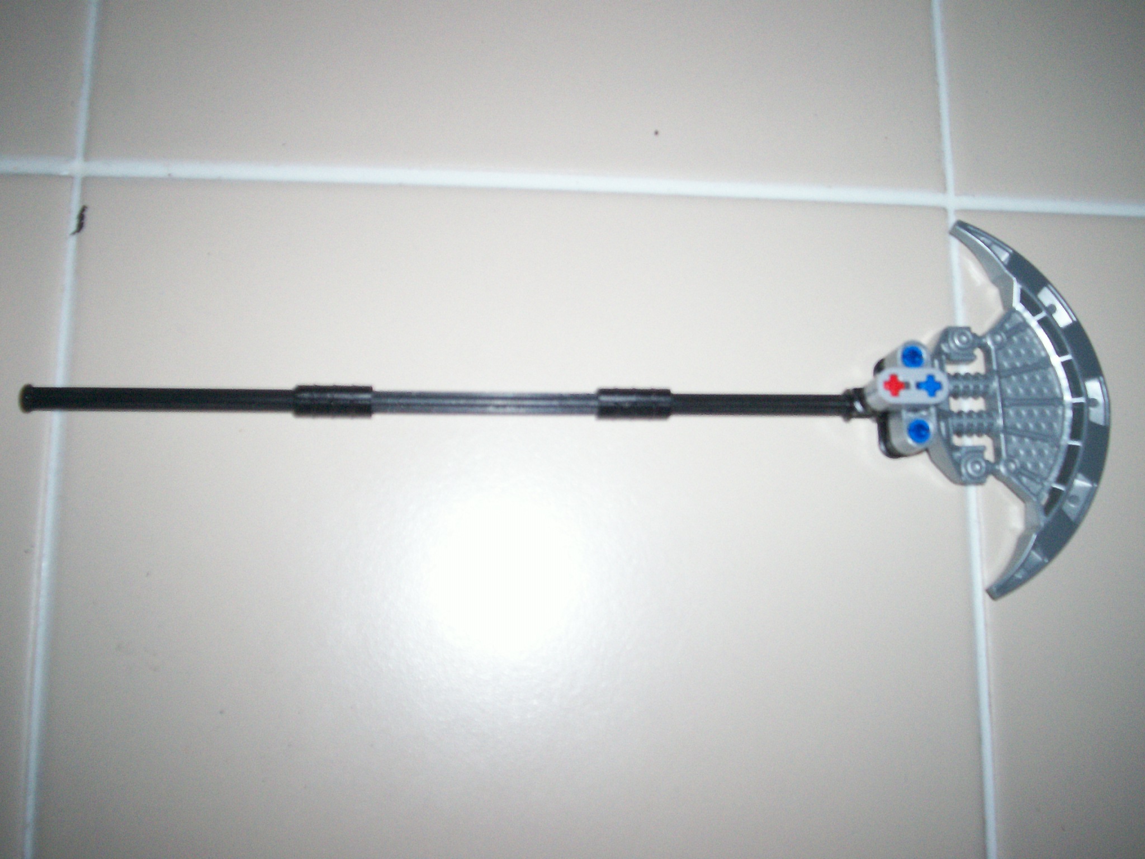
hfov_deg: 51.4
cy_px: 430
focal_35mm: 36
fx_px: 1191
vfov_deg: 39.7
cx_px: 572
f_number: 4.5
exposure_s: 1/64
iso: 140
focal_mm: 5.9
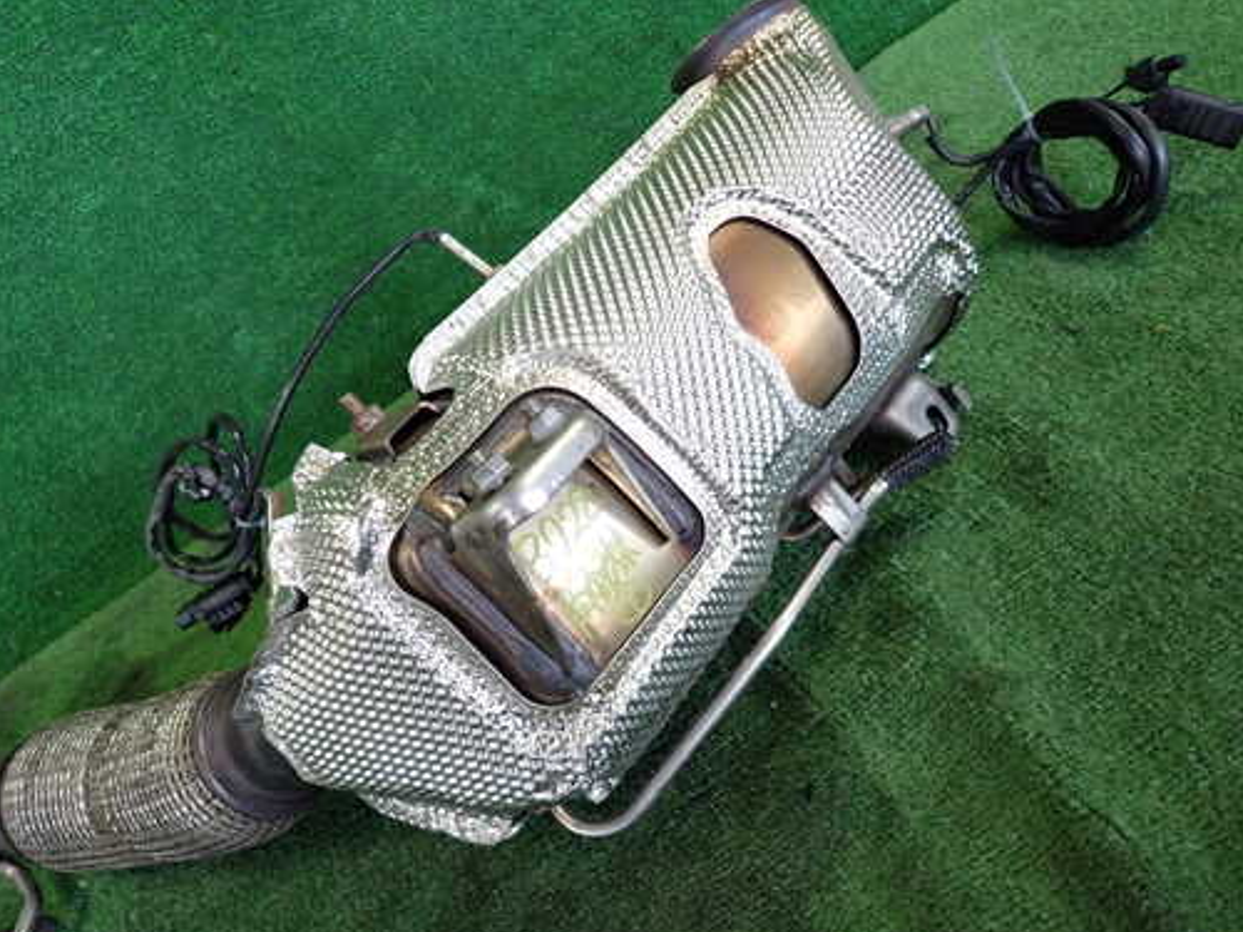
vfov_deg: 46.8
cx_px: 522
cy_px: 495
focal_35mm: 30
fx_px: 1077
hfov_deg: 59.6
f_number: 2
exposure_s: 1/125
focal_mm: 4.5
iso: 640
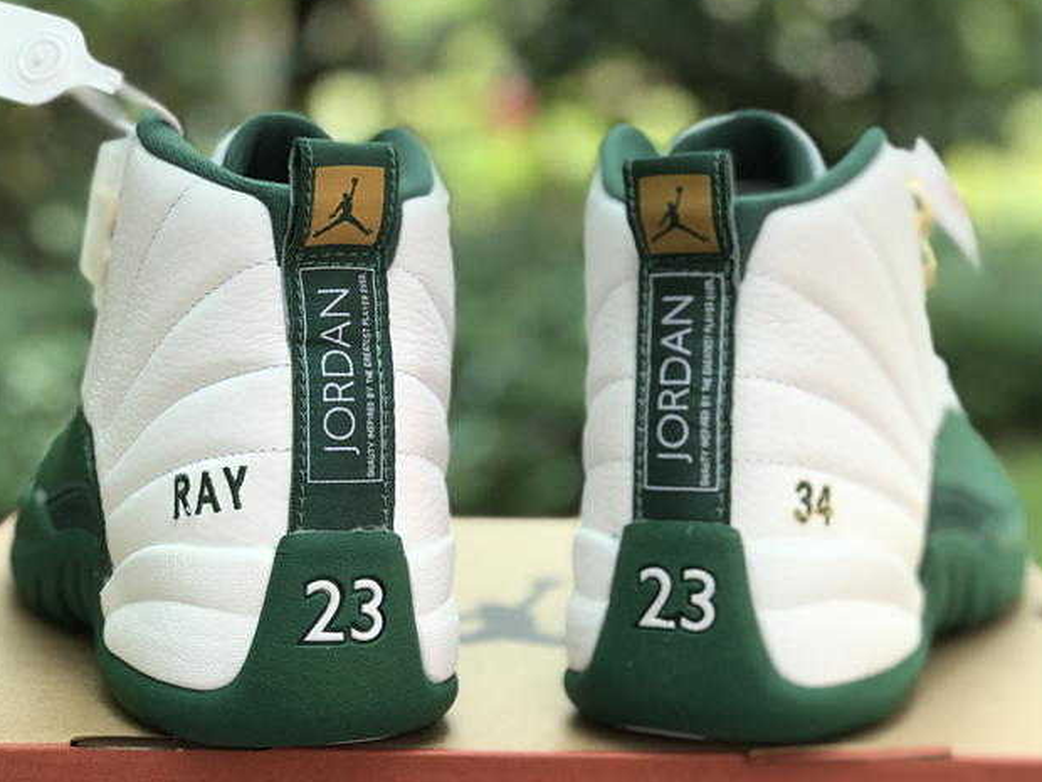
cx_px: 504
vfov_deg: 21.6
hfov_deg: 28.6
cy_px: 428
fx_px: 2047
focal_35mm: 68
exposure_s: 1/110
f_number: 2.8
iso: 20
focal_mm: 6.6
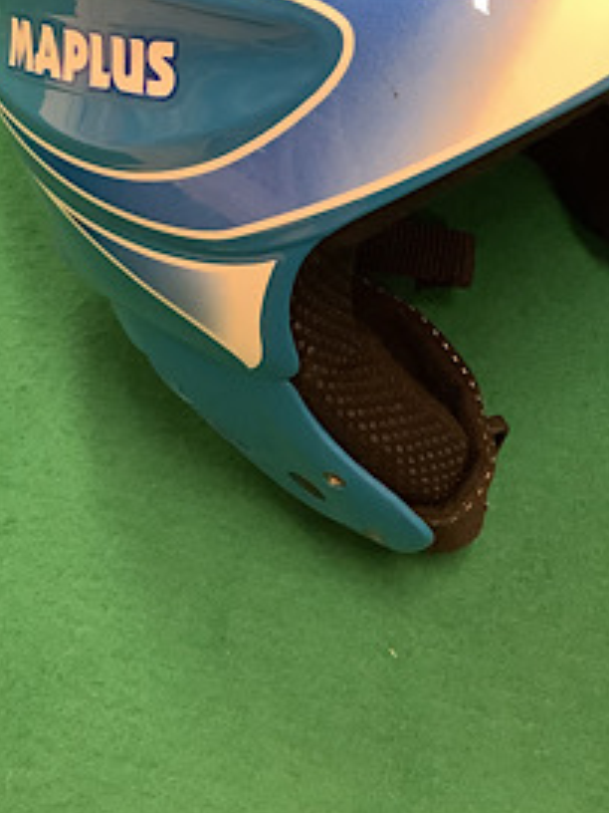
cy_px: 158
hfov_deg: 25.6
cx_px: 381
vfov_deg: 32.8
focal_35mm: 57
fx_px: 1337
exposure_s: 1/50
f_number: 2.4
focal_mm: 3.3
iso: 320
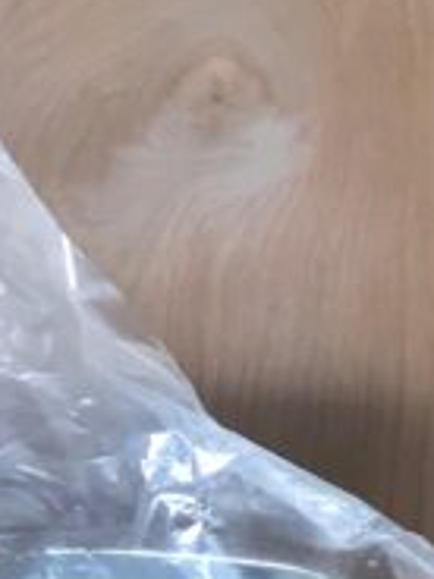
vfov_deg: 12.5
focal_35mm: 156
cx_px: 1072
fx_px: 2608
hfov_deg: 8.6
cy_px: -19
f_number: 1.8
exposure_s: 1/120
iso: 32
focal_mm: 3.99
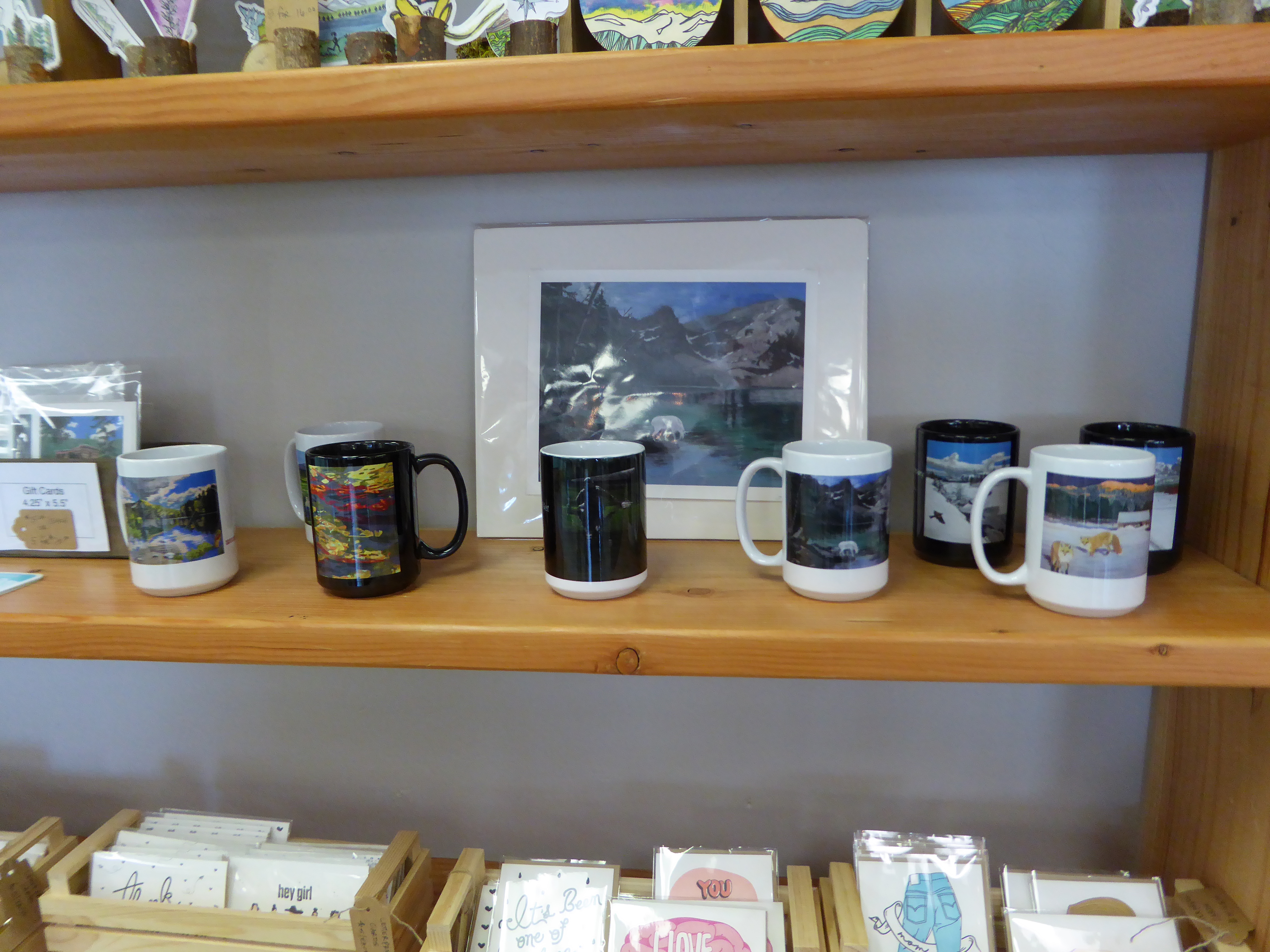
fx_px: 881
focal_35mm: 24
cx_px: 635
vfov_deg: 56.8
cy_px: 476
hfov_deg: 71.6
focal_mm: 4.3
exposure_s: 1/30
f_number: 3.3
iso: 400
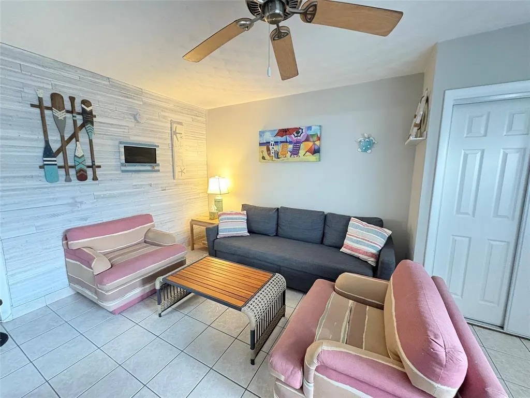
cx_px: 265
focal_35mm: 14
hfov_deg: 102.1
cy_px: 199
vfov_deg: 85.7
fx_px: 214
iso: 1250
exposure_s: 1/30
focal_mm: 2.22
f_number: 2.2
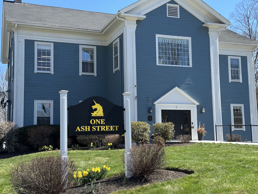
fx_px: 358
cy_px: 97
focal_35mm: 48
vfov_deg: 30.3
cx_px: 129
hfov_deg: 39.7
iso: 64
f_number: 1.78
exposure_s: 1/1541
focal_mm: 6.86
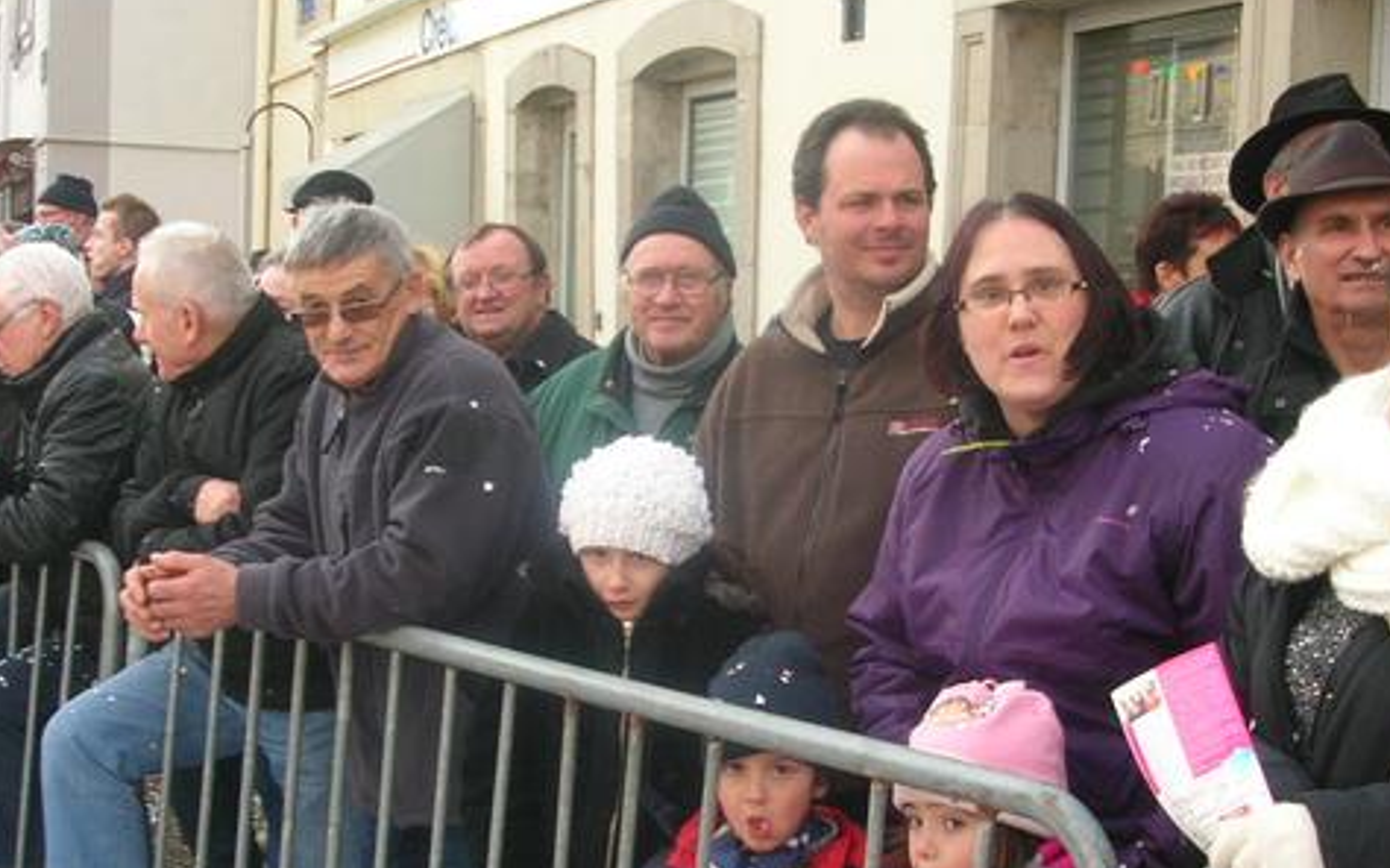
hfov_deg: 38.2
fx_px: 2007
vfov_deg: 24.3
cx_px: 727
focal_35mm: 53
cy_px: 572
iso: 50
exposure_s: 1/114
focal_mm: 6.2
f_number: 2.9
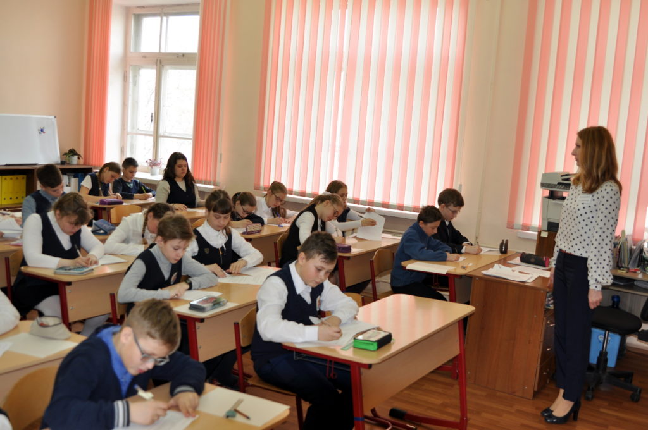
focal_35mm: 36
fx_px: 647
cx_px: 324
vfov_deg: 36.8
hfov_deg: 53.2
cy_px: 215
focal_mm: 24
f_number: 2.8
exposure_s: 1/200
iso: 220
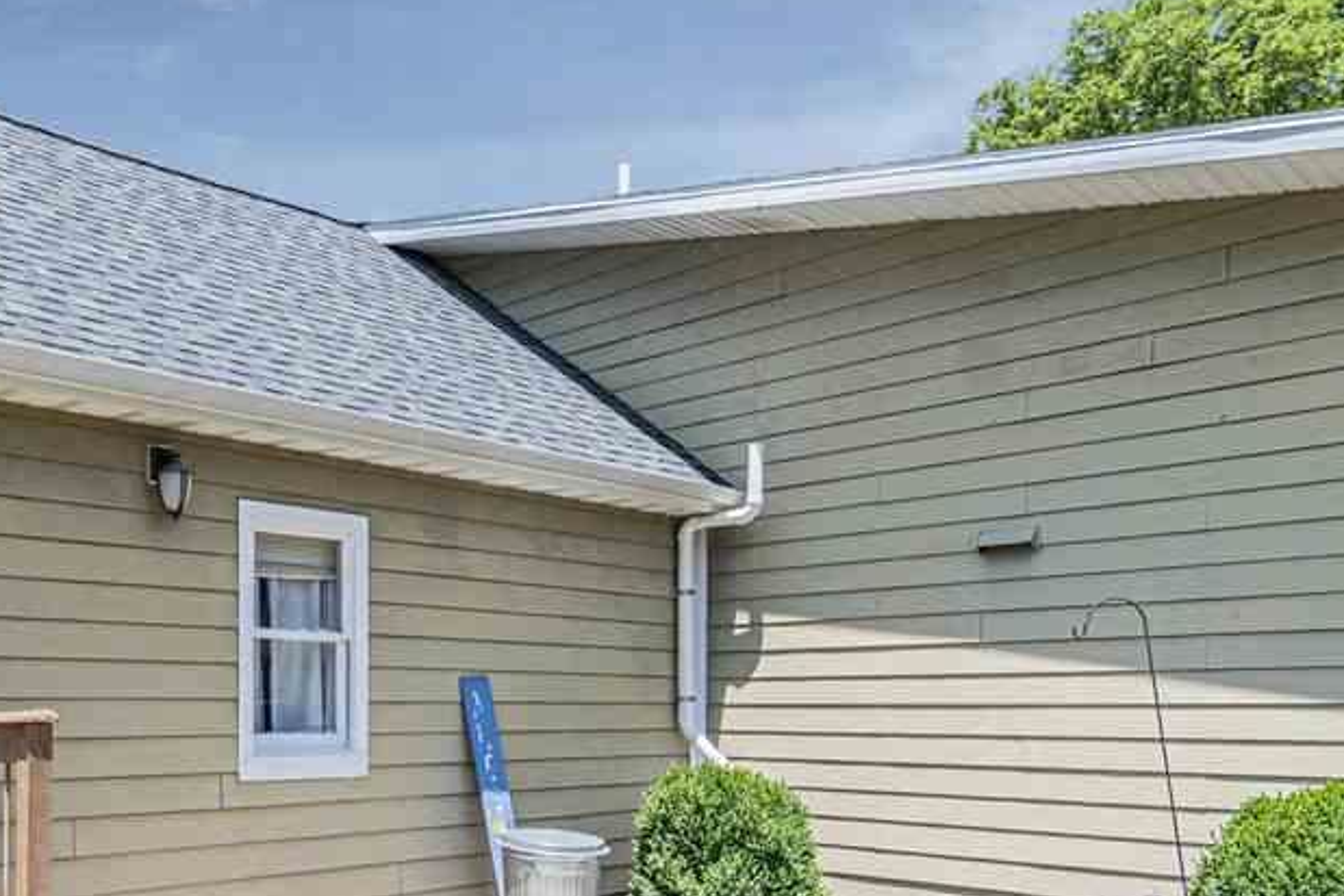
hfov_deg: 54.8
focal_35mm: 31
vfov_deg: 40.9
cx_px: 215
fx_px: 1158
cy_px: 693
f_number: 7.1
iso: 100
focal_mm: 10
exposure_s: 1/200
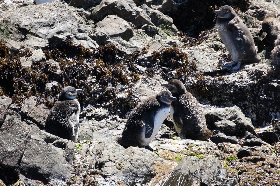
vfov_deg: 4.4
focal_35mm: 315
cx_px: 140
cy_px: 93
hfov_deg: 6.5
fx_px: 2448
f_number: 6.3
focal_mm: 210
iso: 320
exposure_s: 1/400
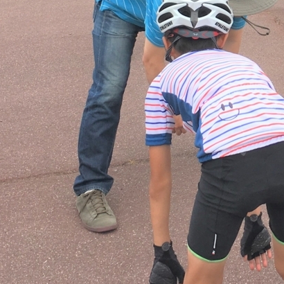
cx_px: 337
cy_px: 103
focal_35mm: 64
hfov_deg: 24.5
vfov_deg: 26.8
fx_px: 594
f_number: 2.2
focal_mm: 4.15
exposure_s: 1/1183
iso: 25
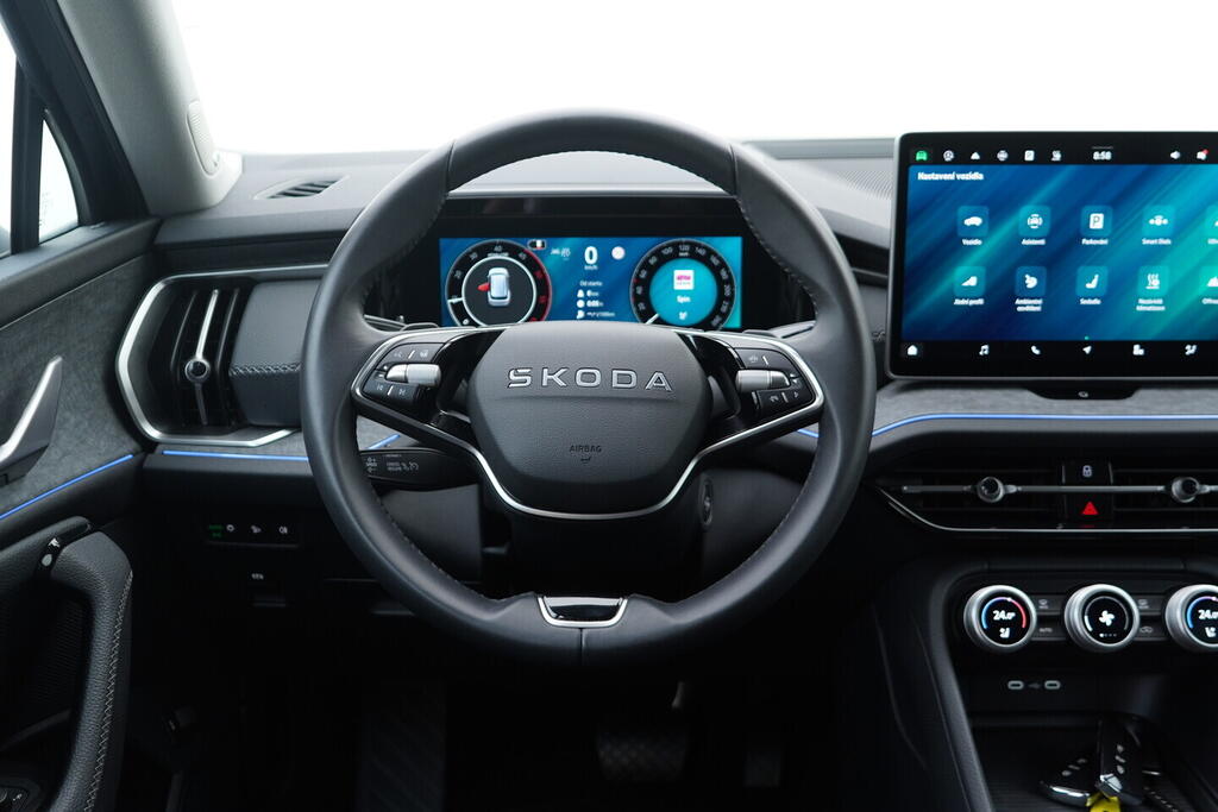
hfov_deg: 53.1
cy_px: 406
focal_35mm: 36
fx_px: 1218
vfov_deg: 36.9
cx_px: 609
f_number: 2.8
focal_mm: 24
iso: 250
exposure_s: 1/40
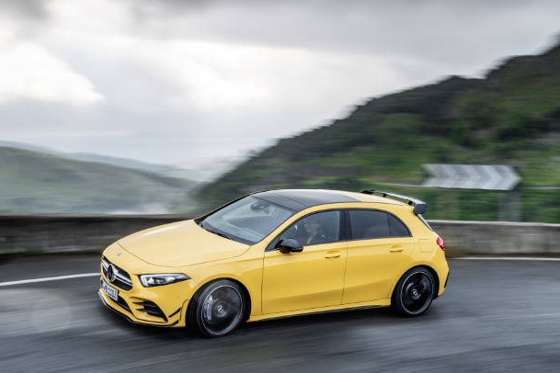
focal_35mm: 46
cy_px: 168
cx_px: 252
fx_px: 715
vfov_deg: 29.2
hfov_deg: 42.7
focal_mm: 40
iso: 100
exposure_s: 1
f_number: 16
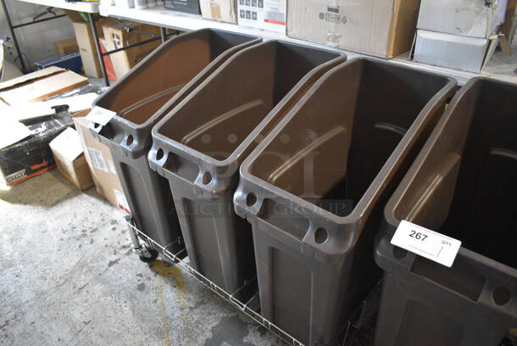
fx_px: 388
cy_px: 173
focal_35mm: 27
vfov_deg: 48.0
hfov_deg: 67.3
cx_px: 258
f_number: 3.5
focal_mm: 18
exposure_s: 1/125
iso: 3200
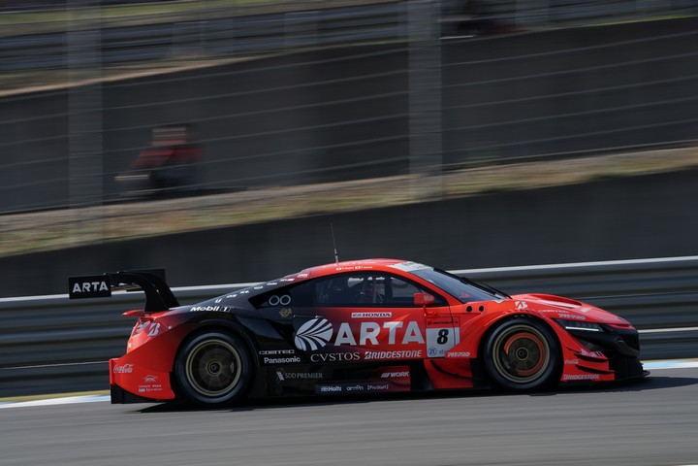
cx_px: 349
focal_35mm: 214
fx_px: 4149
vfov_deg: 6.4
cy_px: 233
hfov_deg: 9.6
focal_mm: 214
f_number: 16
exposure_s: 1/125
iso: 200
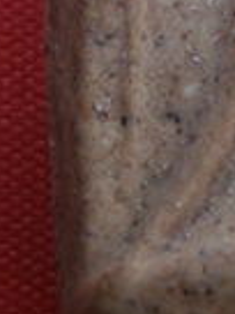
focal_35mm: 121
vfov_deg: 15.7
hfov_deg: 11.7
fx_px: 1095
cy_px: -58
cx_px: 358
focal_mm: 5.93
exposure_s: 1/40
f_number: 3.6
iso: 100
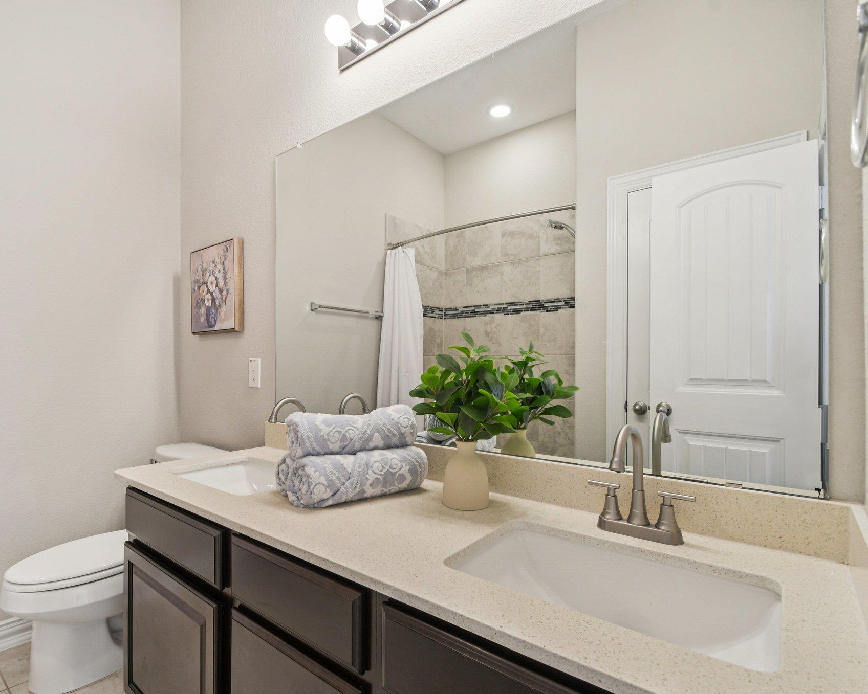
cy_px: 348
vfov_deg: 77.0
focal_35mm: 17
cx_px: 405
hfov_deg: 89.5
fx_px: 437
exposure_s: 1/6
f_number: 8
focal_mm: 10
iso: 400
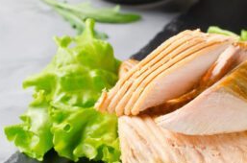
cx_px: 97
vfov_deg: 9.6
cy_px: 68
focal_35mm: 142
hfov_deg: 14.4
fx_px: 974
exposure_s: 1/125
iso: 100
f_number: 7.1
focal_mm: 35
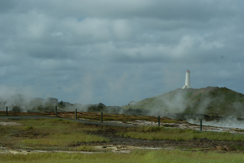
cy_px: 82
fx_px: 763
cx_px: 122
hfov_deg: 18.2
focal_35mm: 112
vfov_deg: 12.2
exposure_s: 1/250
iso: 100
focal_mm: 75
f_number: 13
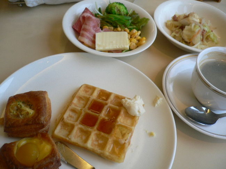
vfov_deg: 40.7
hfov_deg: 52.6
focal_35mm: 35
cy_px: 84
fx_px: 228
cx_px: 113
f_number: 2.8
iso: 100
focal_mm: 5.8
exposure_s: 1/20
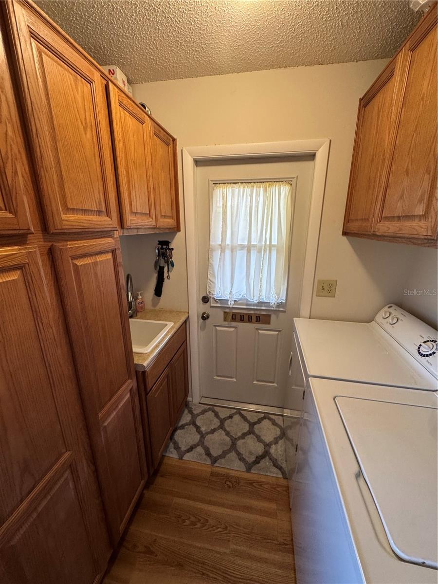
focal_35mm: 14
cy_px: 292
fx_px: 236
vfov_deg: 102.1
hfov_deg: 85.7
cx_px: 219
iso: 200
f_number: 2.2
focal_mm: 2.22
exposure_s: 1/60
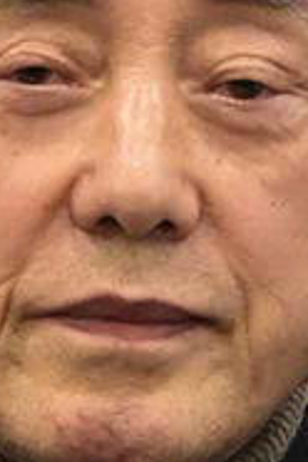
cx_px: 75
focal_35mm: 468
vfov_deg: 4.4
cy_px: 574
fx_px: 6006
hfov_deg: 2.9
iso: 4000
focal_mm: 116
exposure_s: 1/200
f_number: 5.6
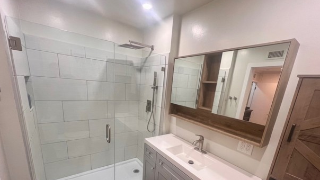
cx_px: 162
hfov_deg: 103.0
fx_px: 127
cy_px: 122
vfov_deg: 68.4
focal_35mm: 15
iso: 200
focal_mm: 1.57
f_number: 1.8
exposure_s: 1/120
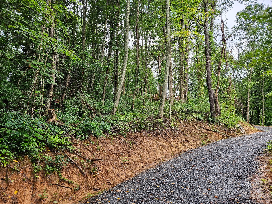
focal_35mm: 23
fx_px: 181
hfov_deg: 73.9
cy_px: 102
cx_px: 136
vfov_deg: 58.9
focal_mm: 5.4
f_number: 1.8
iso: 32
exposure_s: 1/120
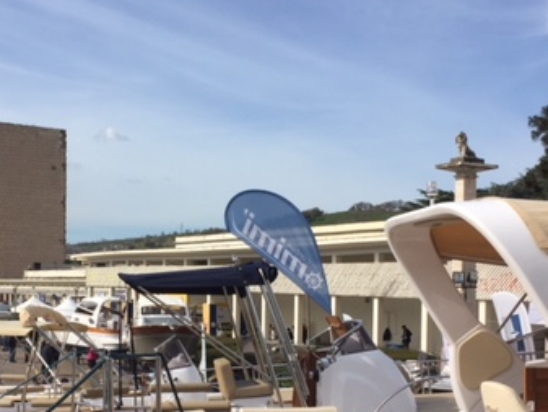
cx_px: 213
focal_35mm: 55
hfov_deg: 34.8
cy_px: 290
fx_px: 871
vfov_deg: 26.4
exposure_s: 1/2475
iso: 32
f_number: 2.2
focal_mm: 4.15
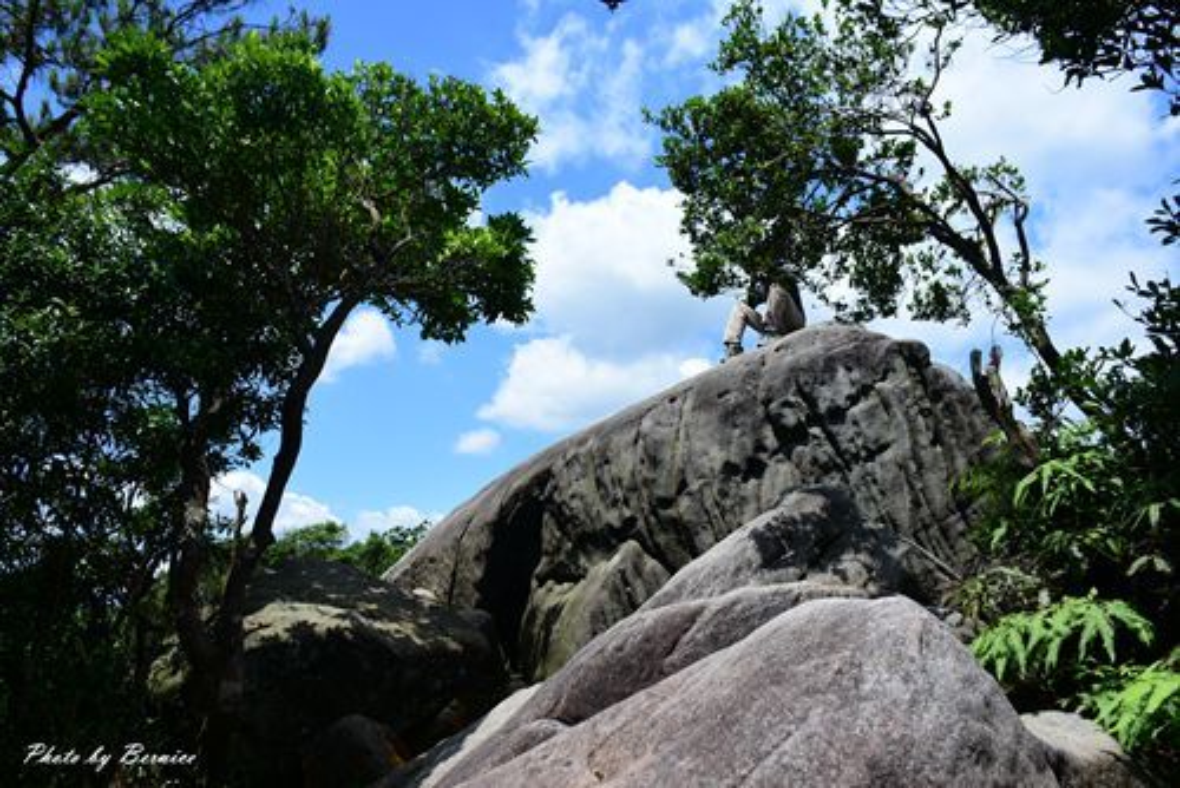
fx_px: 885
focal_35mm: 27
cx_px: 590
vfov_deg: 48.0
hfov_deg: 67.4
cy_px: 394
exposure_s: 1/640
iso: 100
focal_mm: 18
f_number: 5.6
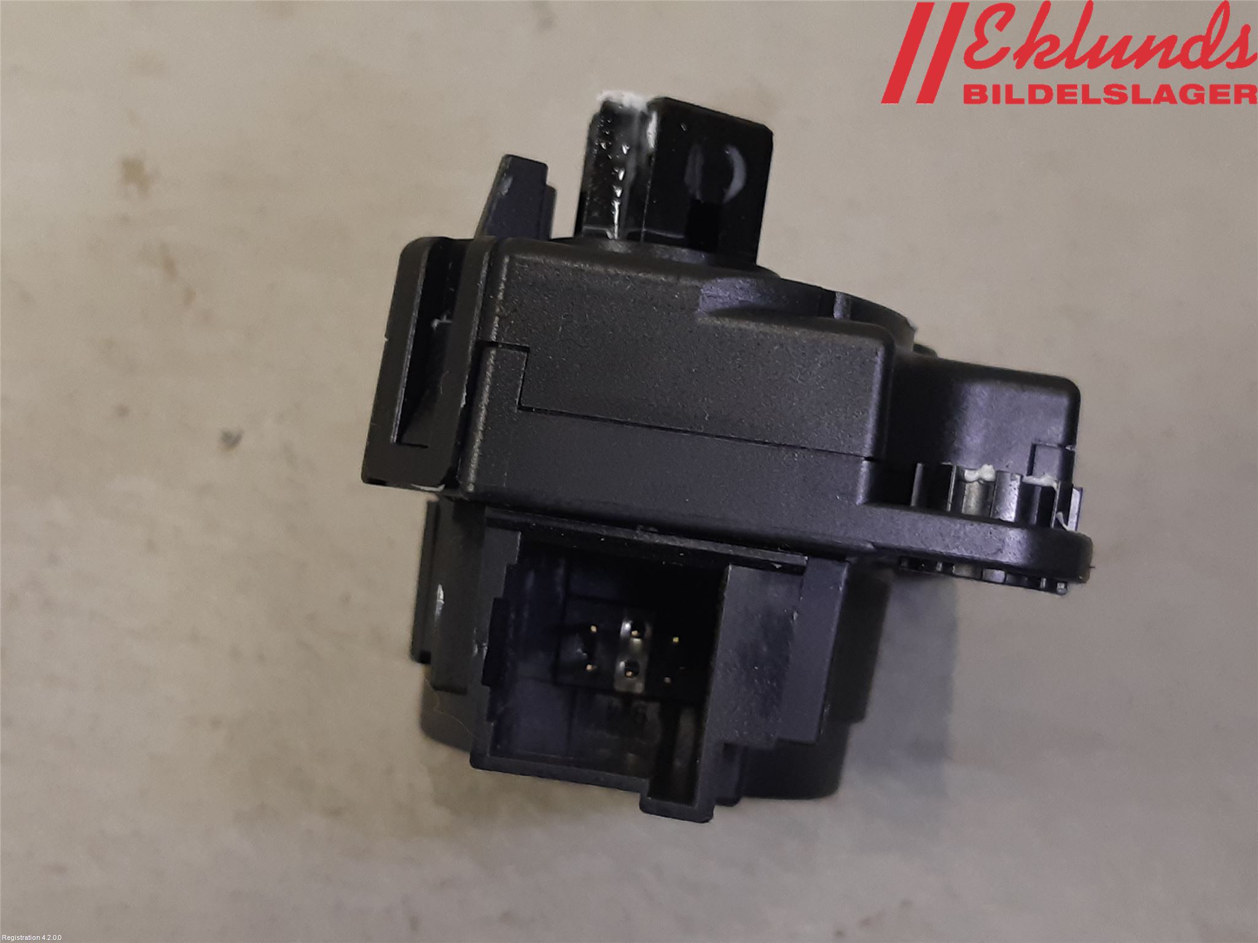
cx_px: 629
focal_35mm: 26
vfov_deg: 53.1
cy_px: 472
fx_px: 945
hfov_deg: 67.3
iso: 160
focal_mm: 3.93
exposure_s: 1/50
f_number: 1.7
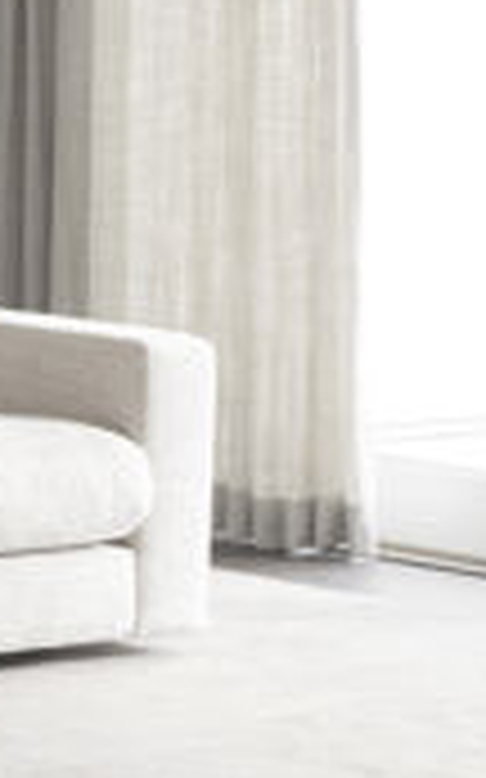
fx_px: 3987
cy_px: 103
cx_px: -430
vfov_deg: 11.1
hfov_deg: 6.8
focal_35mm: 188
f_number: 4
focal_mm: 50
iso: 80
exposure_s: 1/5
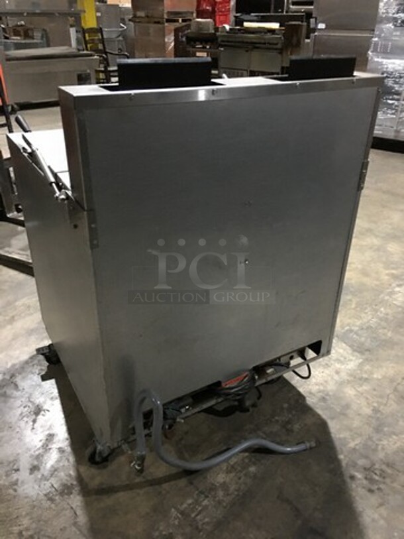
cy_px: 270
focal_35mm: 29
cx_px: 202
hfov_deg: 48.2
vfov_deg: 61.7
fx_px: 451
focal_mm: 4.15
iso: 80
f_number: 2.2
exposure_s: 1/4
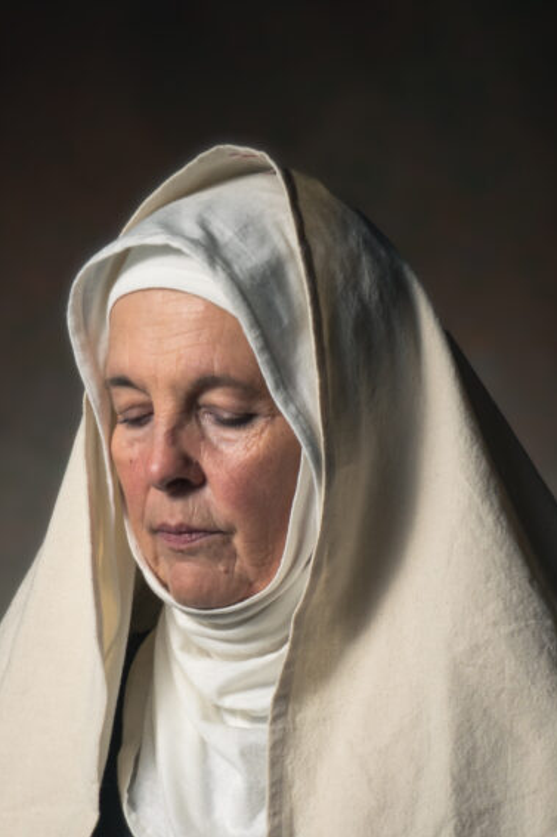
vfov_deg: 11.7
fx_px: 4040
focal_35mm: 174
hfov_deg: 7.9
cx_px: 235
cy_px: 850
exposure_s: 1/200
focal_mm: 55
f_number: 5
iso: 100
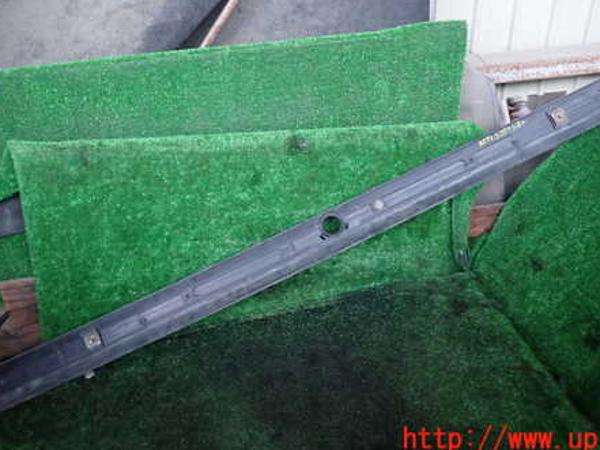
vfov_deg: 41.3
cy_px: 151
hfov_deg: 53.9
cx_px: 302
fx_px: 589
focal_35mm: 34
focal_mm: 4.5
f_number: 2
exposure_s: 1/15
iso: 800
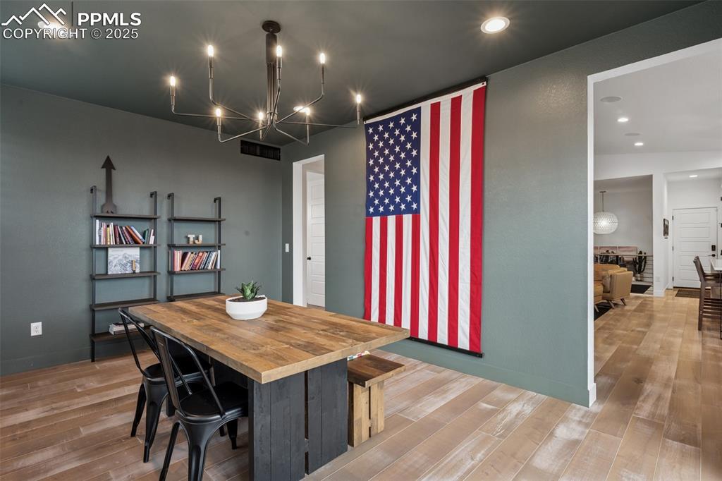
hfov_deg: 91.6
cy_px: 240
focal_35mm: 18
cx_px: 361
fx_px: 351
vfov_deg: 68.8
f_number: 11
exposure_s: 1
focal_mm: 17.5
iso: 100
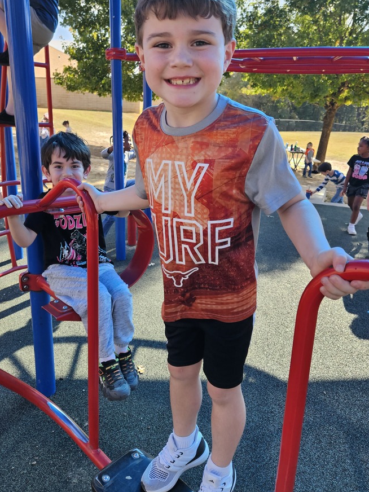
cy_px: 233
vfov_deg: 65.3
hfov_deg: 51.2
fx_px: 384
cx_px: 159
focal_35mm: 27
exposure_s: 1/719
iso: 50
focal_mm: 5.4
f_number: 1.8
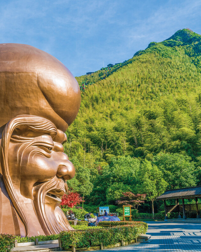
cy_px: 124
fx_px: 372
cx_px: 49
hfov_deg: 29.7
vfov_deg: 37.3
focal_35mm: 50
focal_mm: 35
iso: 100
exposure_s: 1/100
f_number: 9
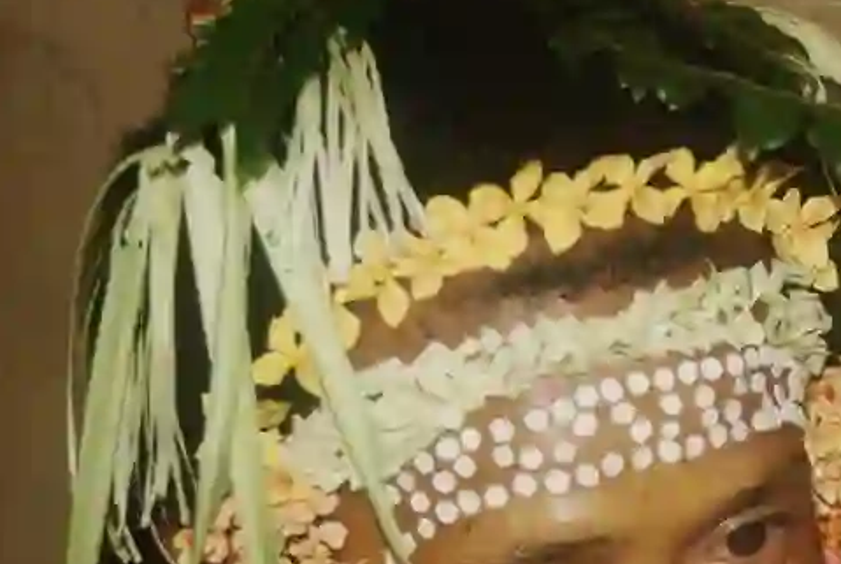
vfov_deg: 6.3
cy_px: 540
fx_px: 5124
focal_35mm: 219
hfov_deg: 9.2
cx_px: 1106
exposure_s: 1/200
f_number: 4.5
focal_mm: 50
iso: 250
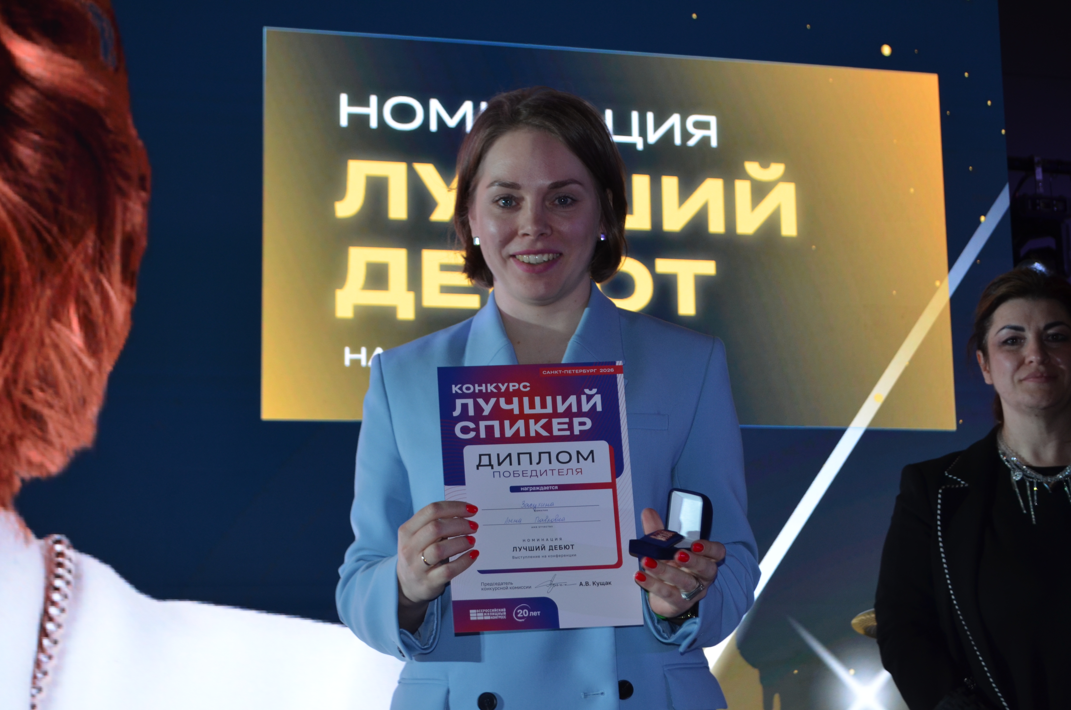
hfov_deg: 37.9
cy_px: 355
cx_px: 536
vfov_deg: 25.6
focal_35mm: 52
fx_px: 1559
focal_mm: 35
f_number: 5
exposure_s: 1/60
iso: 450
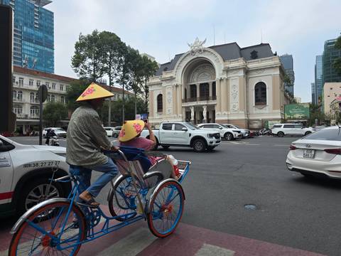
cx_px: 170
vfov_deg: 58.9
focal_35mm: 23
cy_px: 128
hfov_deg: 73.9
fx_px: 227
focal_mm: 6.3
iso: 12
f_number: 1.7
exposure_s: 1/707
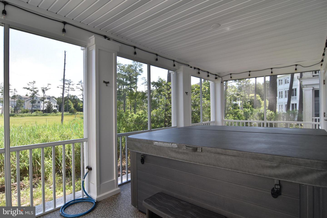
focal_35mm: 18
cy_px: 109
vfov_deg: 67.5
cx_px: 164
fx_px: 164
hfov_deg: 90.0
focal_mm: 12
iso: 200
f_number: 8
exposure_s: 1/100
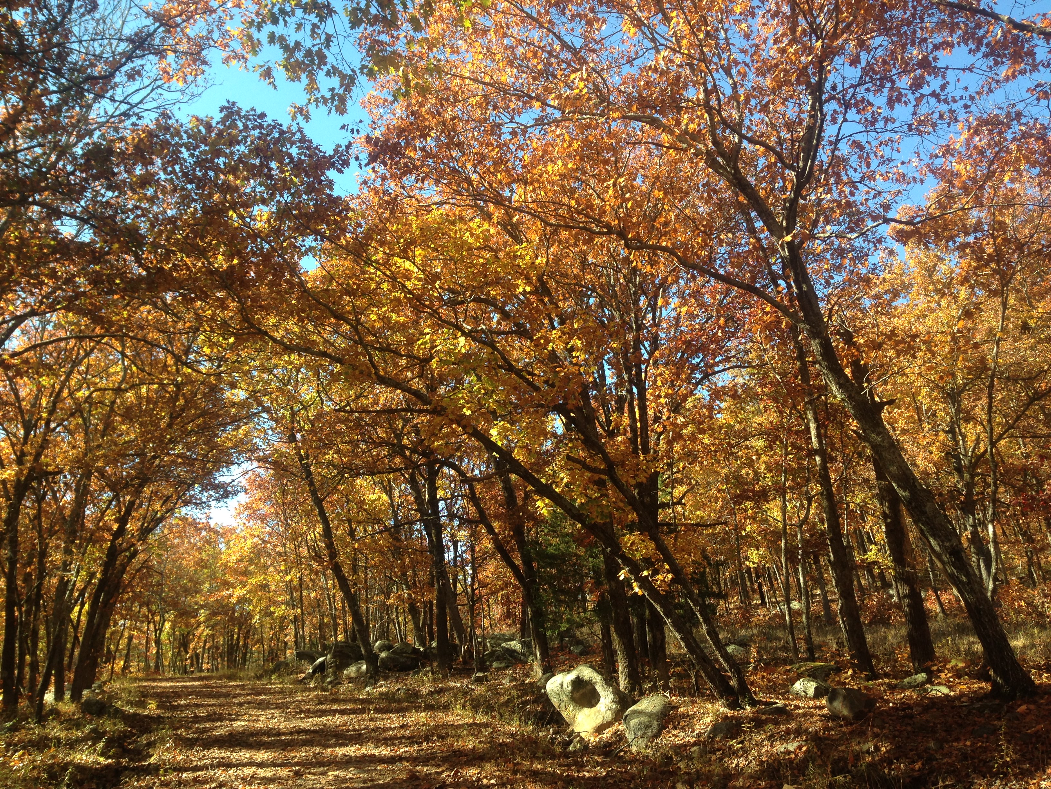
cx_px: 526
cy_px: 394
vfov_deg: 42.9
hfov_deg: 55.4
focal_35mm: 33
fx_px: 1002
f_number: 2.4
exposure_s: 1/293
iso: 50
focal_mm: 4.12
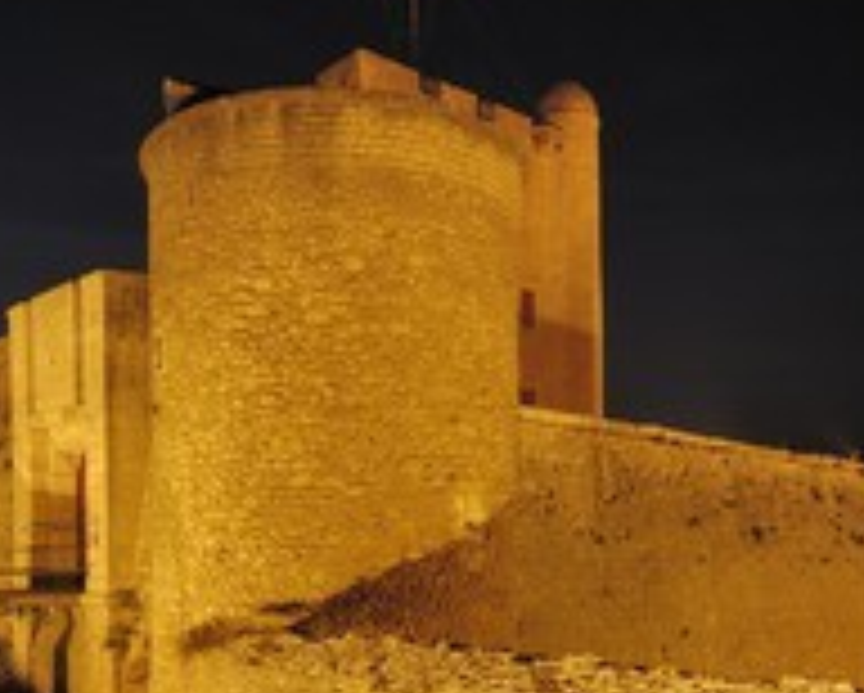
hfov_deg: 49.0
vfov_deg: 38.6
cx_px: 430
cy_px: 562
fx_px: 947
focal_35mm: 37
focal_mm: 12
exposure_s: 1.5
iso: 100
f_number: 7.1
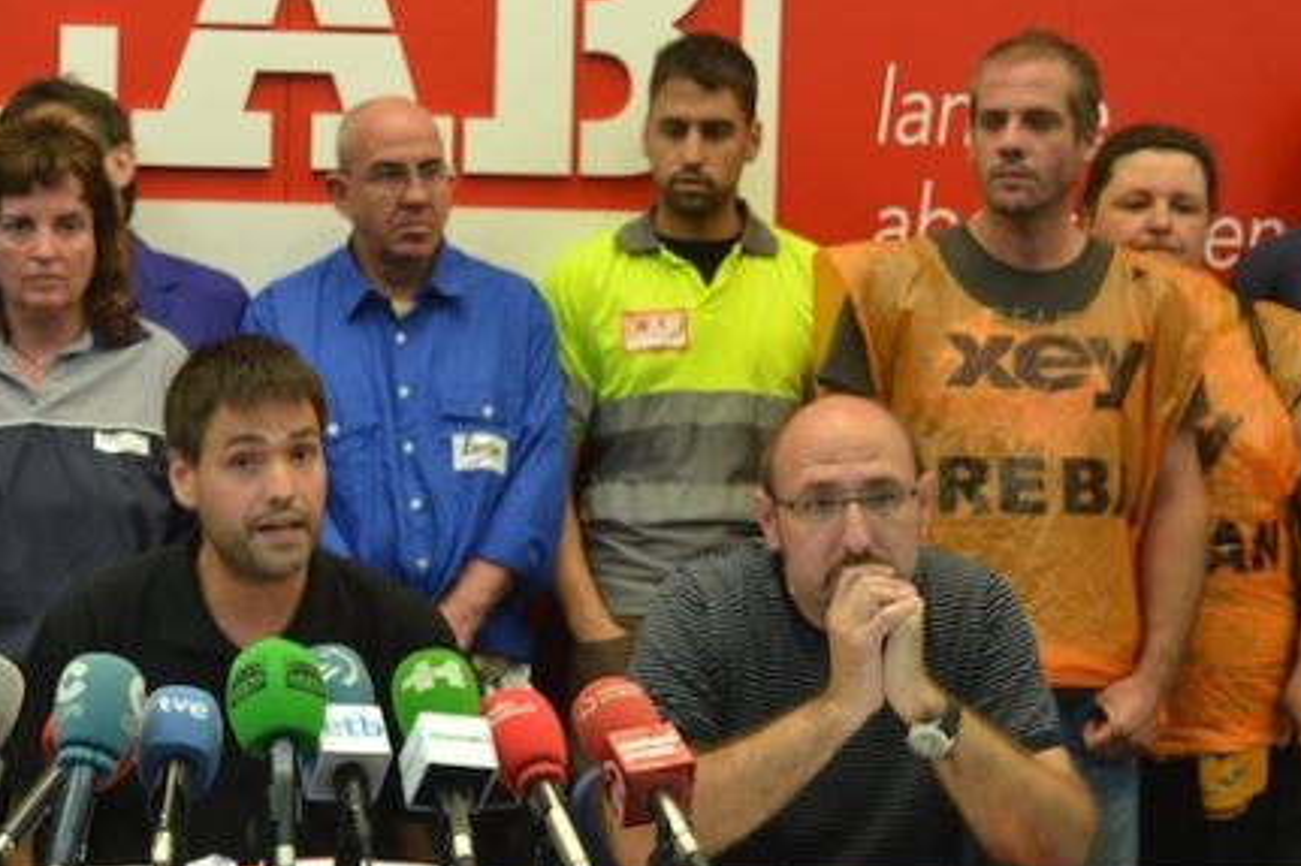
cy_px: 567
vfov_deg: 16.4
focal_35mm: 83
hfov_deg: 24.1
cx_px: 238
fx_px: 2994
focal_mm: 31
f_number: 4.2
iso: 560
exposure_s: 1/60
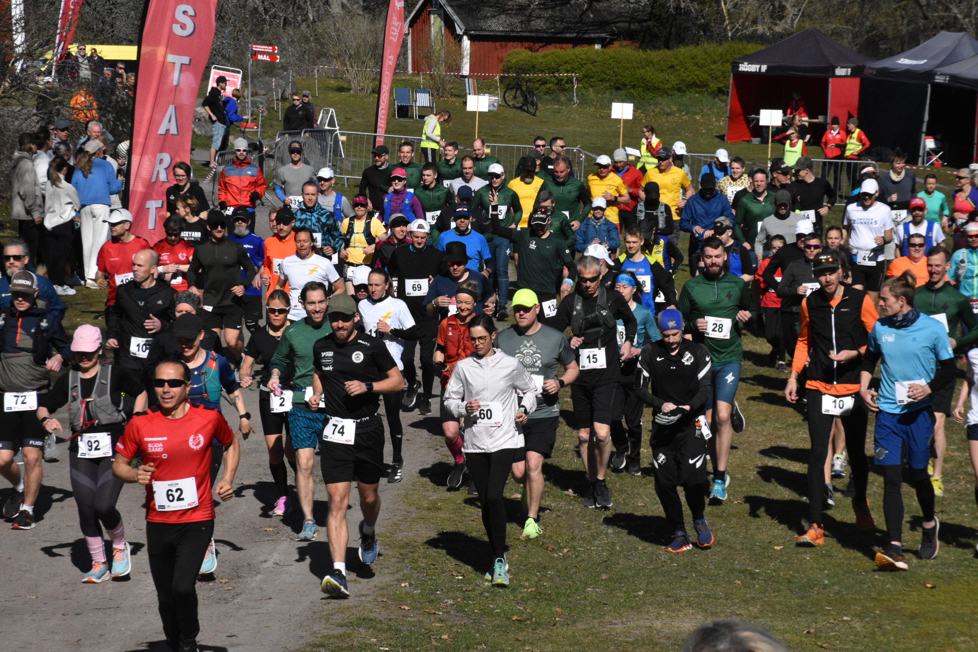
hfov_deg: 14.4
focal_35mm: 142
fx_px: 3871
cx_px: 489
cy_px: 326
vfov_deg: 9.6
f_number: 13
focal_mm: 95
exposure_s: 1/3200
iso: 2500
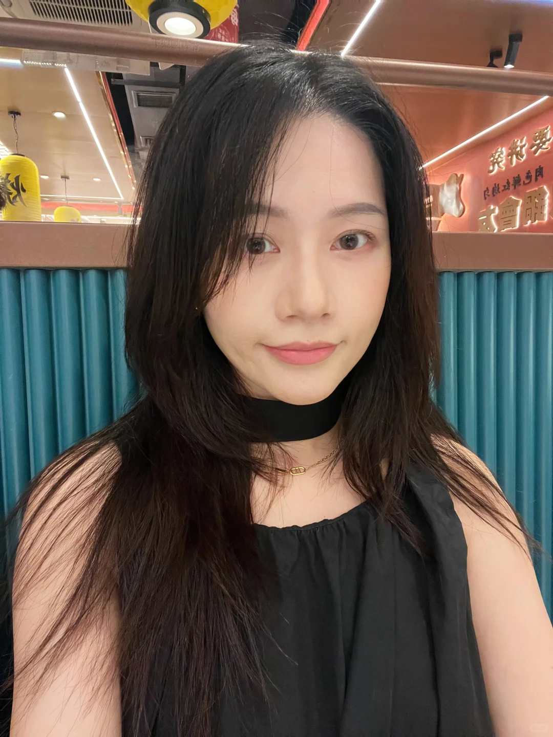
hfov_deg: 58.9
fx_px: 490
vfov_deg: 73.9
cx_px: 276
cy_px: 368
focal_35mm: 23
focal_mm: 2.71
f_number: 2.2
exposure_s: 1/56
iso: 320
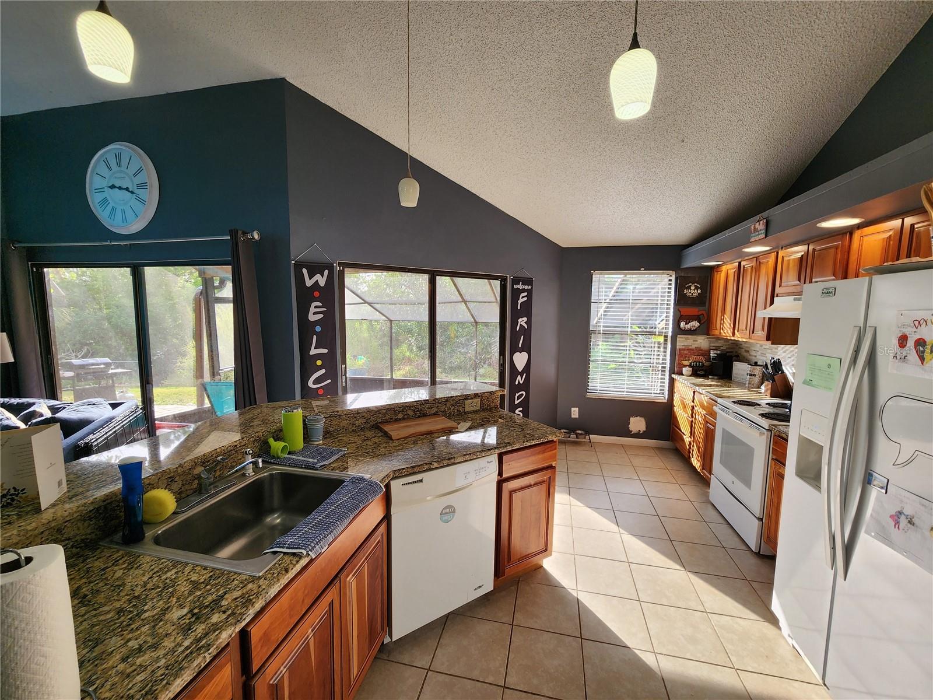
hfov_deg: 106.2
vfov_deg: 89.9
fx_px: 350
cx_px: 466
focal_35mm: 13
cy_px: 350
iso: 64
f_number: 2.2
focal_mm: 2.2
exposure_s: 1/120
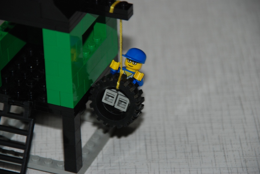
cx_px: 130
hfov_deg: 6.9
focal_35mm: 300
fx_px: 2170
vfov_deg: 4.6
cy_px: 87
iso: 400
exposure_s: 1/60
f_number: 6.3
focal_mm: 200
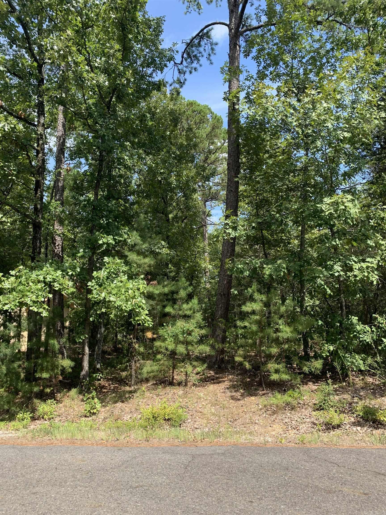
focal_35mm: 26
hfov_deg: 53.1
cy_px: 258
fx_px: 387
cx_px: 193
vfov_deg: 67.3
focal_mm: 4.25
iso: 25
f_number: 1.8
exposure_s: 1/664
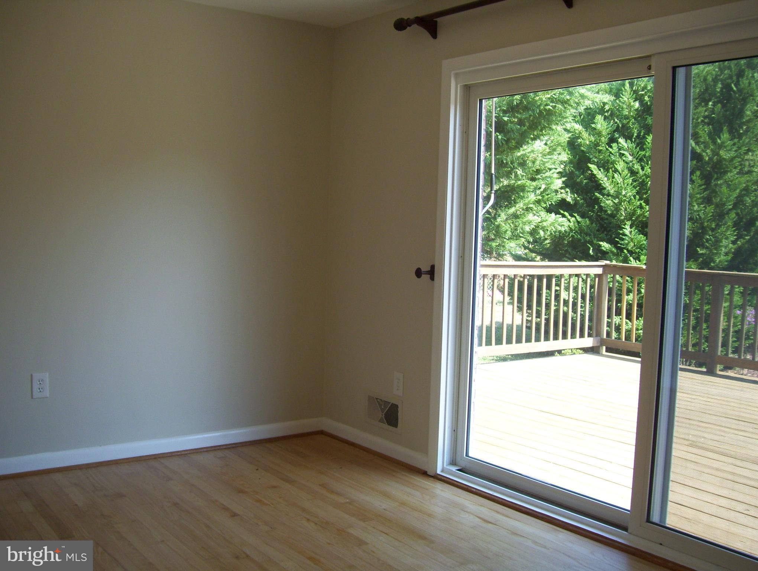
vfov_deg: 39.7
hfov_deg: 51.3
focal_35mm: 36
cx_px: 379
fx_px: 789
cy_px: 286
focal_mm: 6
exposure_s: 1/160
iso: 100
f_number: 2.7
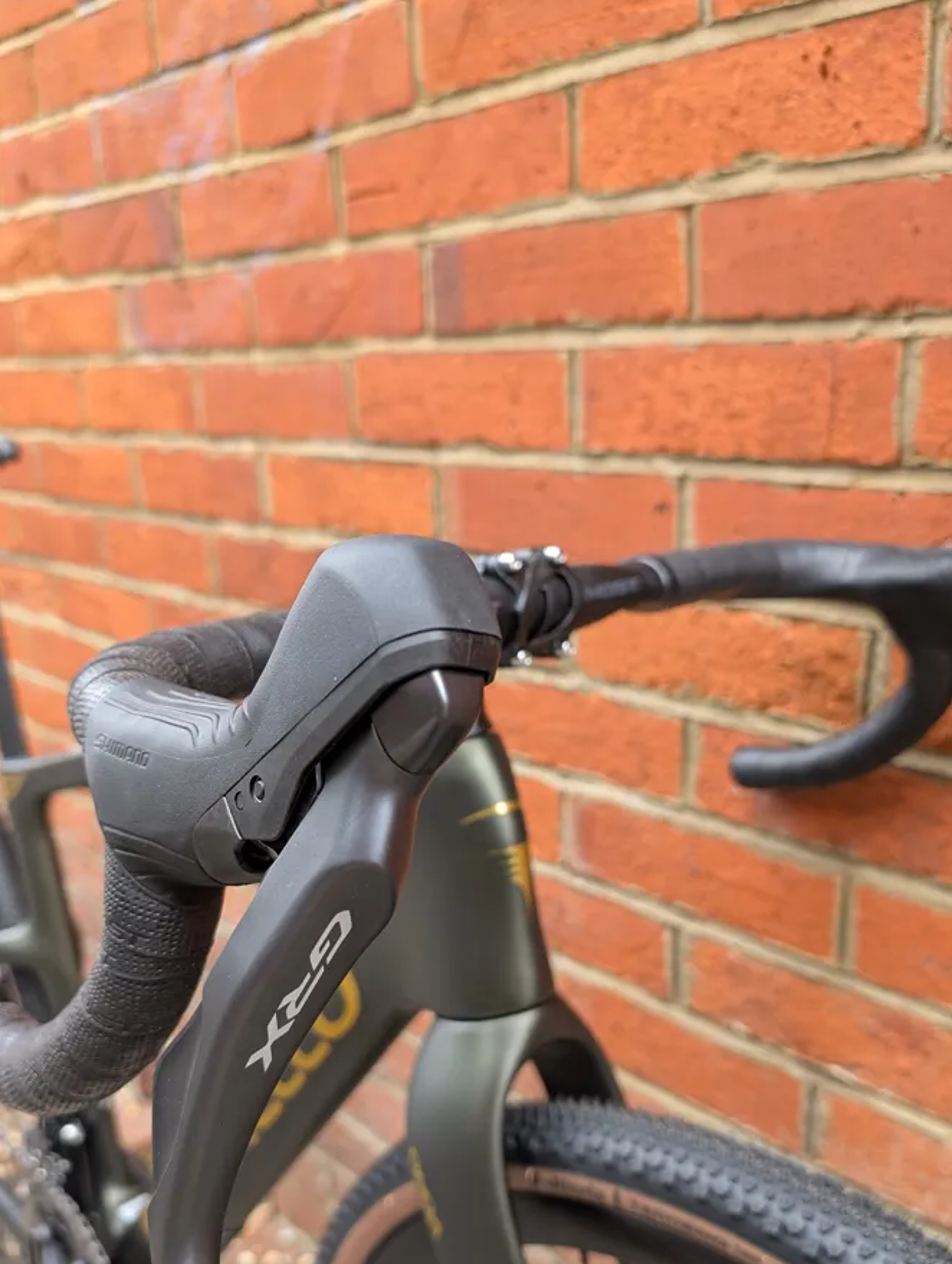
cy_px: 725
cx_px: 519
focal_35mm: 29
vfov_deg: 61.3
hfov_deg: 48.3
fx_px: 1061
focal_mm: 6.9
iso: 84
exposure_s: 1/119
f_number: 1.68
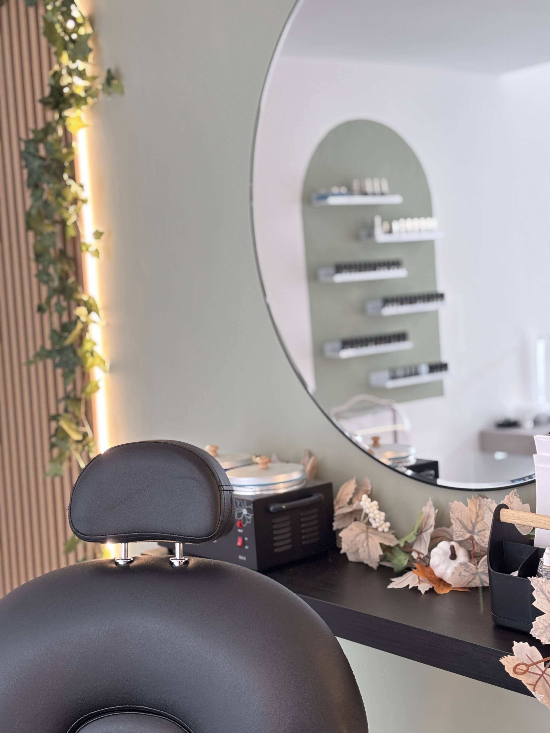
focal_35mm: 52
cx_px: 275
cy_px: 366
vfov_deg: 36.8
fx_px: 1102
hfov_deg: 28.0
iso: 160
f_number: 1.6
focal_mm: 5.96
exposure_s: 1/40
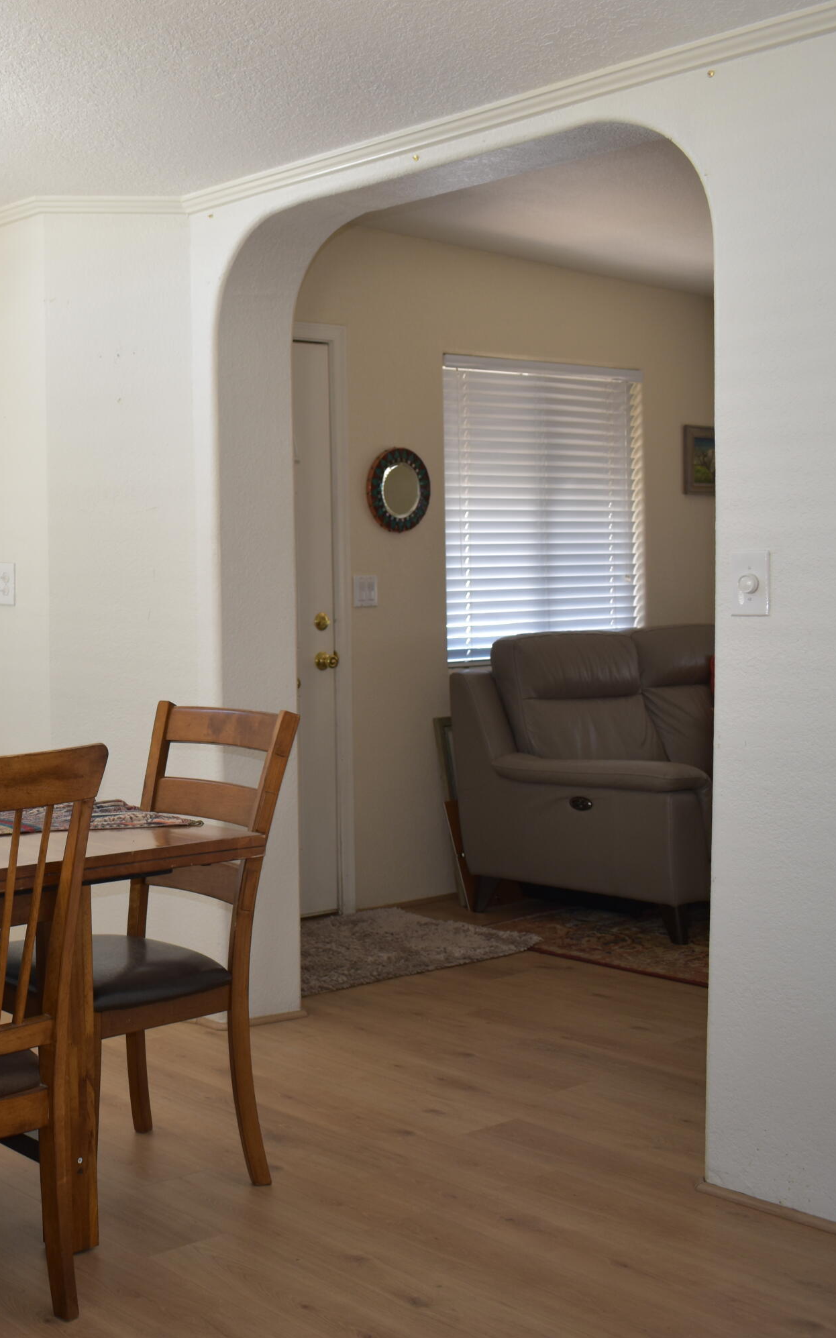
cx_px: -17
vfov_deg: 43.5
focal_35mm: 46
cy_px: 668
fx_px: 1677
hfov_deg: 26.4
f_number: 3.5
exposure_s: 1/40
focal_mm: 20
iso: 200
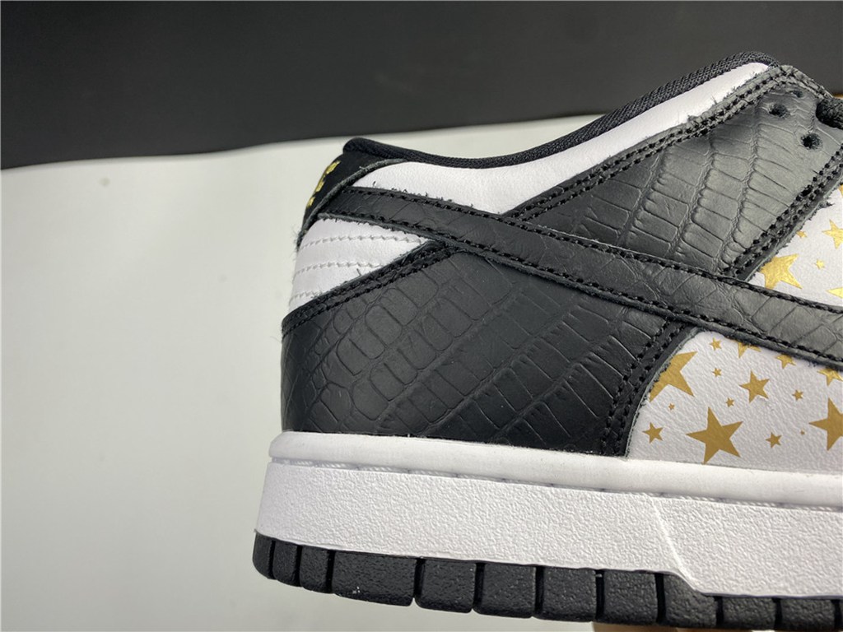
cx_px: 422
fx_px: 633
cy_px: 316
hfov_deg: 67.3
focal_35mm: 26
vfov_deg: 53.1
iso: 40
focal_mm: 4.25
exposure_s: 1/100
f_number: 1.8
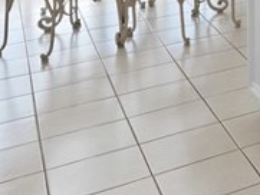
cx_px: 546
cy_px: -209
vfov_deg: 14.0
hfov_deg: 16.2
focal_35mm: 87
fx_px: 654
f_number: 9
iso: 400
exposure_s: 1/15
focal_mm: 16
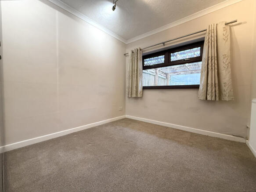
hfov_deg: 102.1
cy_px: 96
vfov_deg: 85.7
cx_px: 128
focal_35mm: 14
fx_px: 104
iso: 320
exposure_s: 1/100
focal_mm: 2.22
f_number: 2.2
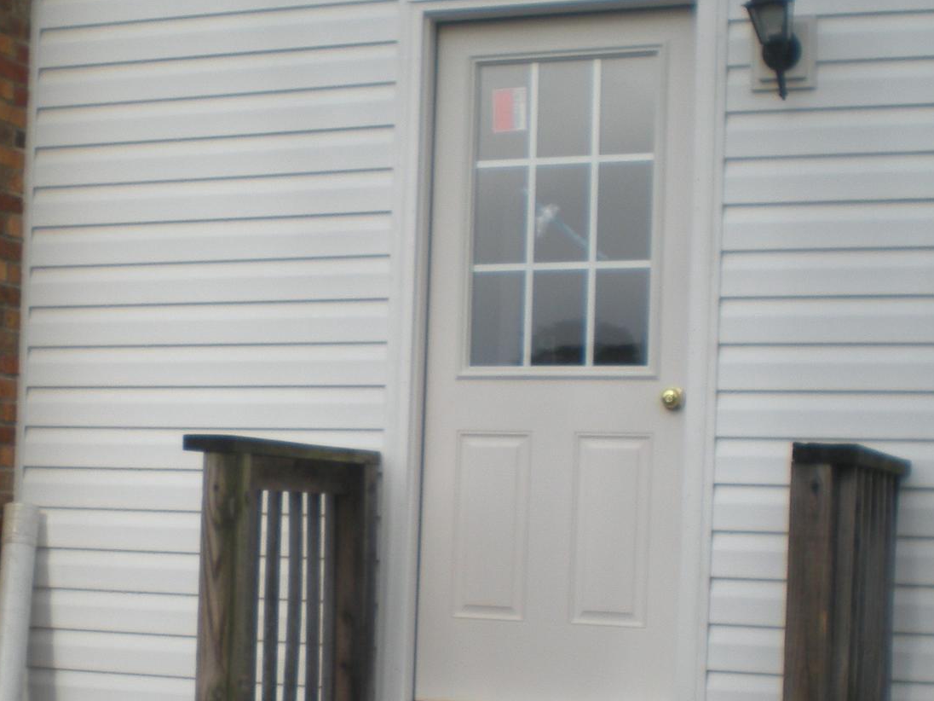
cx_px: 278
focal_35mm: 71
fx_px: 1916
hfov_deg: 27.2
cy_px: 496
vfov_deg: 20.6
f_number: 4.6
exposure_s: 1/368
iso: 64
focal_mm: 6.3
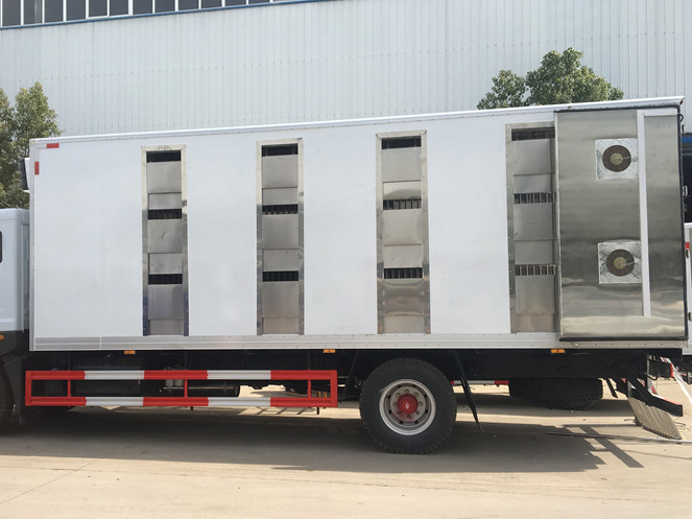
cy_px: 286
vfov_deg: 40.6
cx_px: 299
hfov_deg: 52.5
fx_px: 700
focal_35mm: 35
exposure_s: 1/999
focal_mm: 4.15
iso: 25
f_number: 2.2
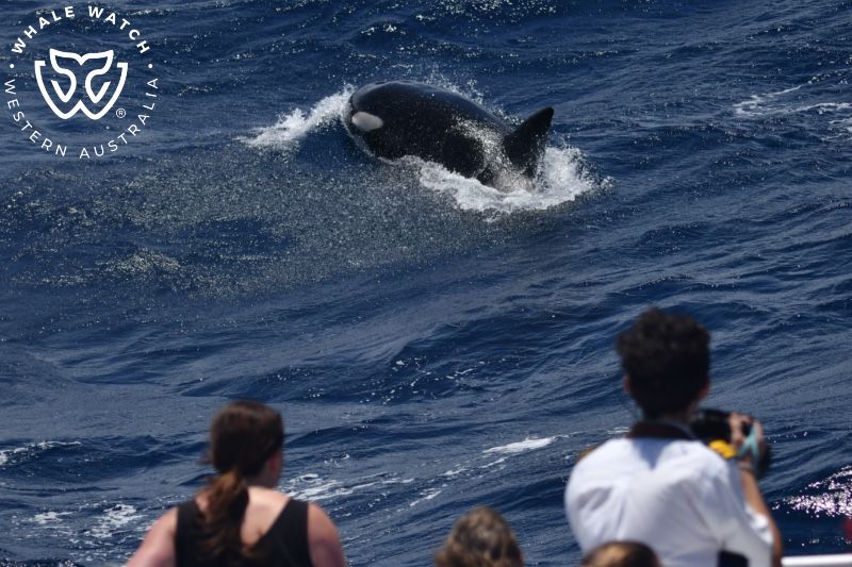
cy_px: 284
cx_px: 426
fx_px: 2839
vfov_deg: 11.4
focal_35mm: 120
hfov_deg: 17.1
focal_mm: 120
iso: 400
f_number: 5
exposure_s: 1/8000
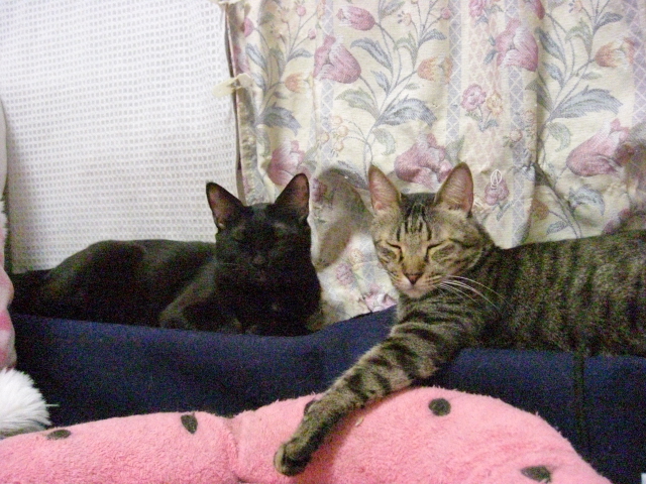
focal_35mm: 38
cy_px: 242
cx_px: 323
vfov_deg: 37.7
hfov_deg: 49.0
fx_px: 709
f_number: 2.8
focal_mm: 7.9
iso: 3200
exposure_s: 1/160
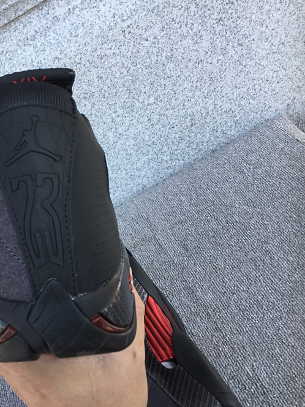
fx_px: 493
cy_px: 201
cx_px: 43
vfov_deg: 44.8
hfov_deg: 32.9
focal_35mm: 42
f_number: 2.4
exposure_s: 1/337
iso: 25
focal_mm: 3.3
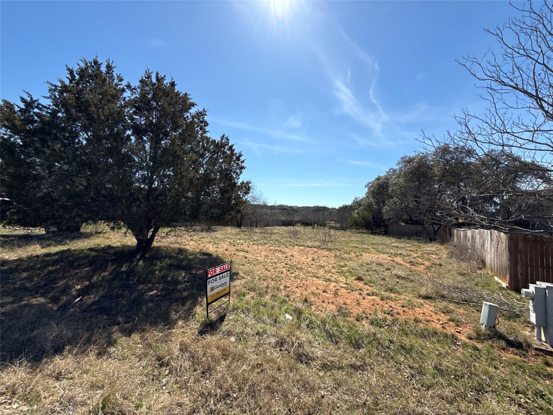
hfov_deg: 102.1
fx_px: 224
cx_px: 276
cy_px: 208
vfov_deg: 85.7
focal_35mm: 14
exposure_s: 1/2611
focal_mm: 2.22
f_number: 2.2
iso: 50
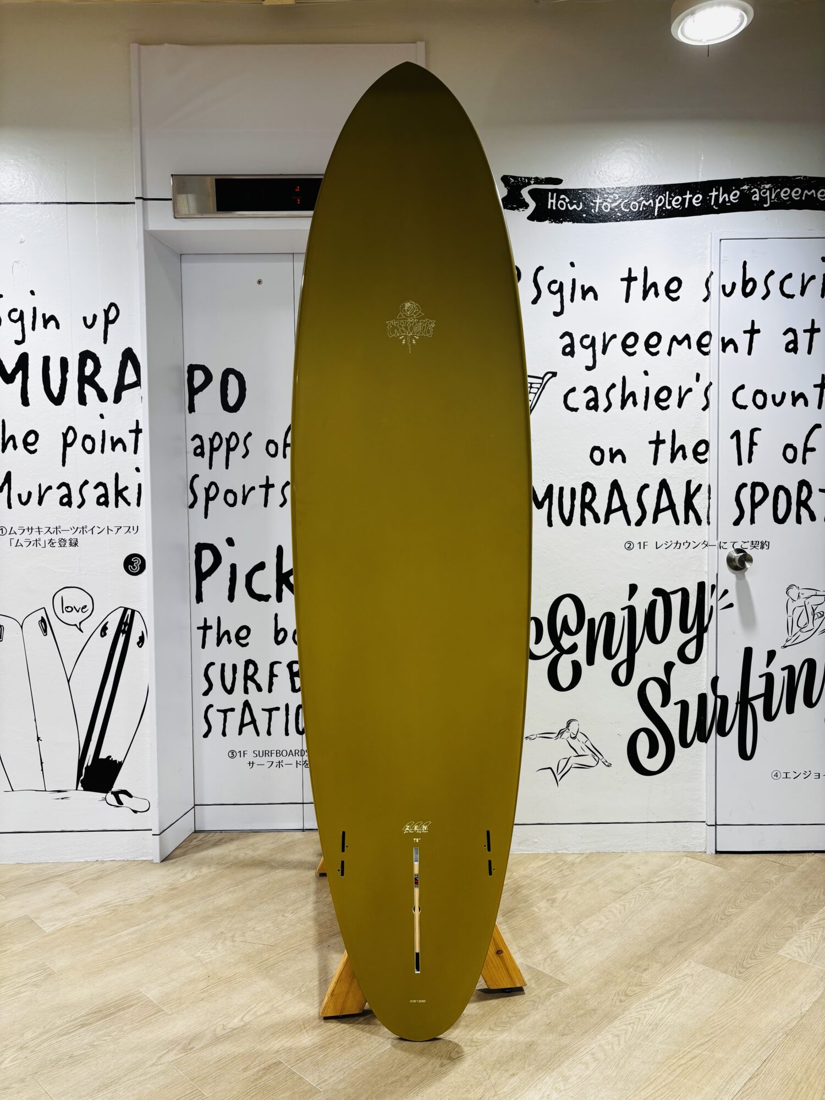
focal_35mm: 26
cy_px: 550
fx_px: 826
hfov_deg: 53.1
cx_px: 412
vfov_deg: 67.3
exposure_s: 1/100
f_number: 1.6
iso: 50
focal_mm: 5.96
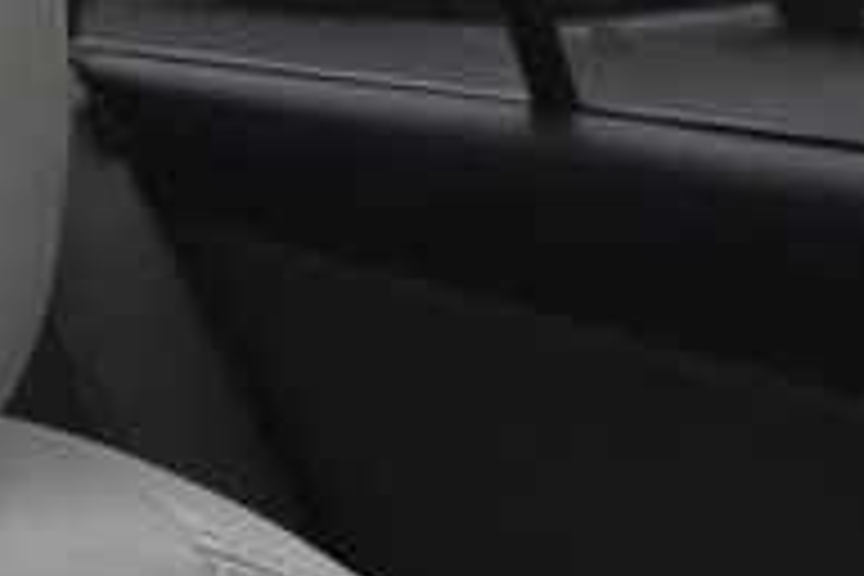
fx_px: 4792
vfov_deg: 6.8
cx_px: 356
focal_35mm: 200
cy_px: 914
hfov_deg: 10.3
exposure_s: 1/250
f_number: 10
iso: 2500
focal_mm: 25
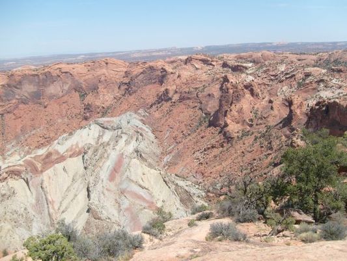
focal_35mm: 35
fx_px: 351
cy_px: 130
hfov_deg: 52.6
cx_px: 174
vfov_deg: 40.7
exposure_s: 1/350
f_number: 7.1
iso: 80
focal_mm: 5.8
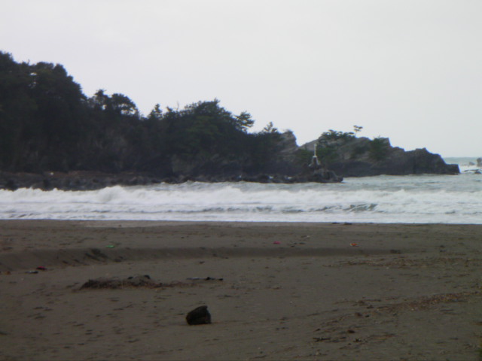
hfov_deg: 10.5
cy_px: 180
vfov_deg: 7.9
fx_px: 2632
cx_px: 241
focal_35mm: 189
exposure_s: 1/60.1
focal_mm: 31.7
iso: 84
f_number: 4.7
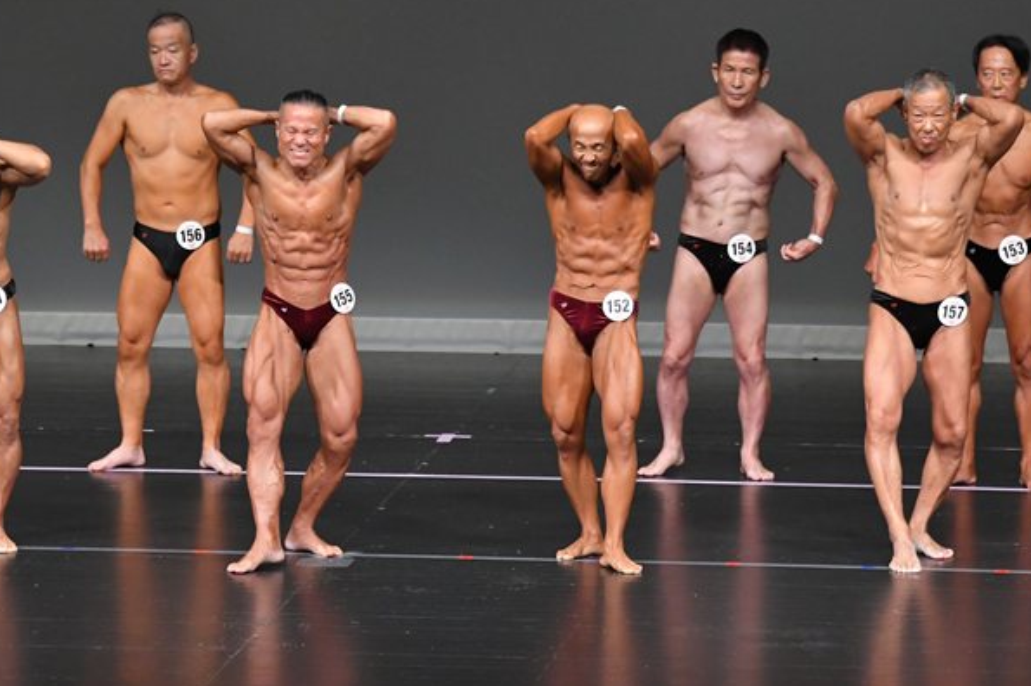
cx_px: 424
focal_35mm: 293
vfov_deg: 4.7
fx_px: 8386
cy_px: 296
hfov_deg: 7.0
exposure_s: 1/400
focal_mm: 150
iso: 4000
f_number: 5.6
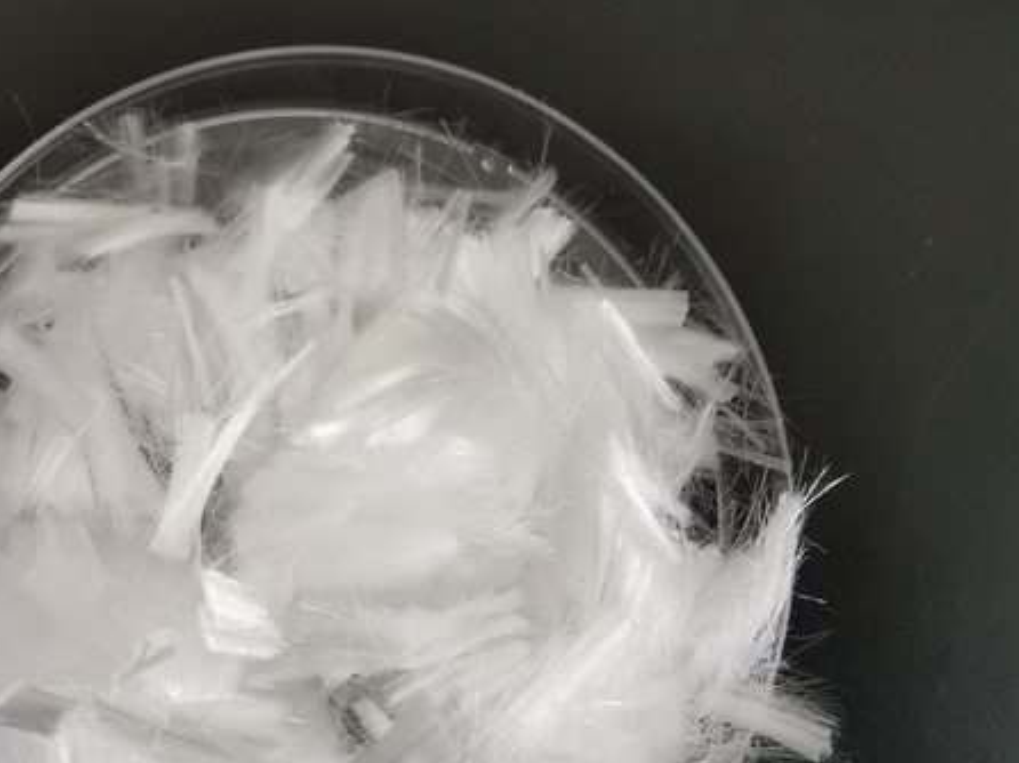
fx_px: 1030
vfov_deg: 40.3
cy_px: 493
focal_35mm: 35
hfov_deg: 51.7
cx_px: 338
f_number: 2.2
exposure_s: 1/33.3
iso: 320
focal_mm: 2.26
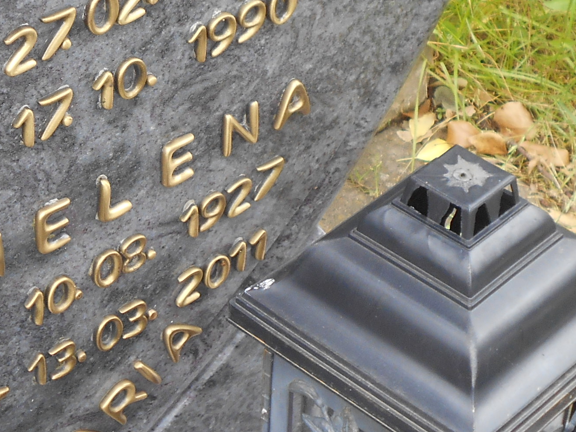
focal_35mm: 108
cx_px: 94
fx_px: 1797
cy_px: 94
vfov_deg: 13.6
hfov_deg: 18.0
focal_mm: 6.7
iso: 80
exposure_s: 1/40
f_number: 3.9
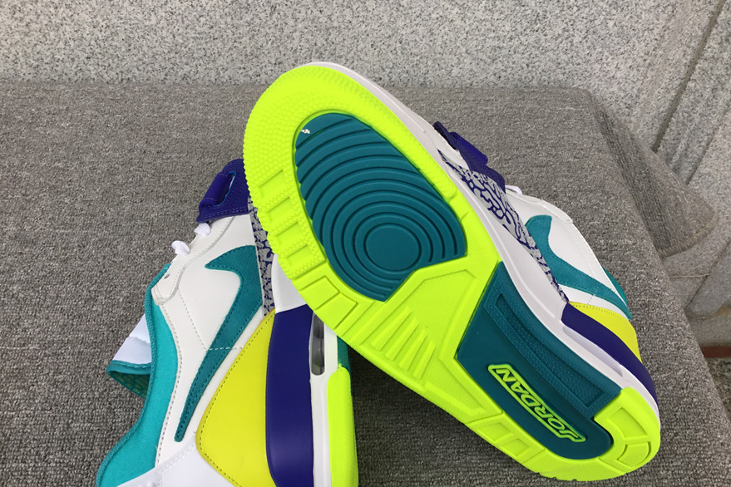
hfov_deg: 57.2
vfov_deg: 39.9
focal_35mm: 33
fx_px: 670
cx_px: 370
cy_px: 263
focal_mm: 3.3
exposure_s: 1/60
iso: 25
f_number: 2.4
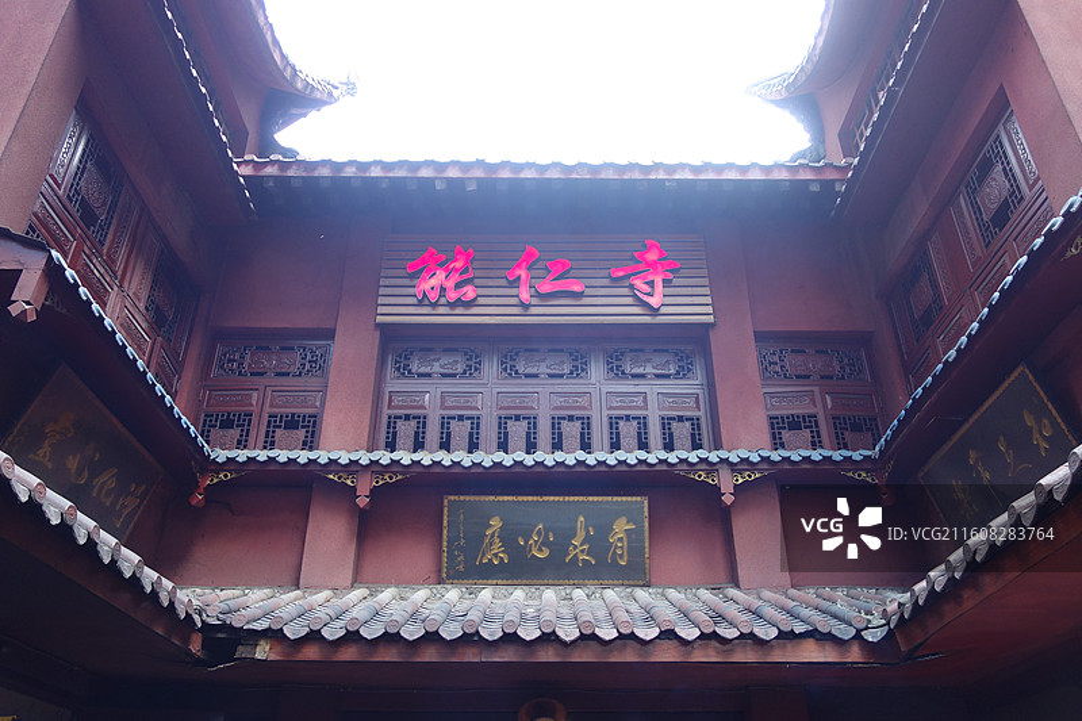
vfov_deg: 46.4
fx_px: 841
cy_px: 360
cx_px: 541
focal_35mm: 28
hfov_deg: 65.5
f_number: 1.8
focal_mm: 10.4
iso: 125
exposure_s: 1/60
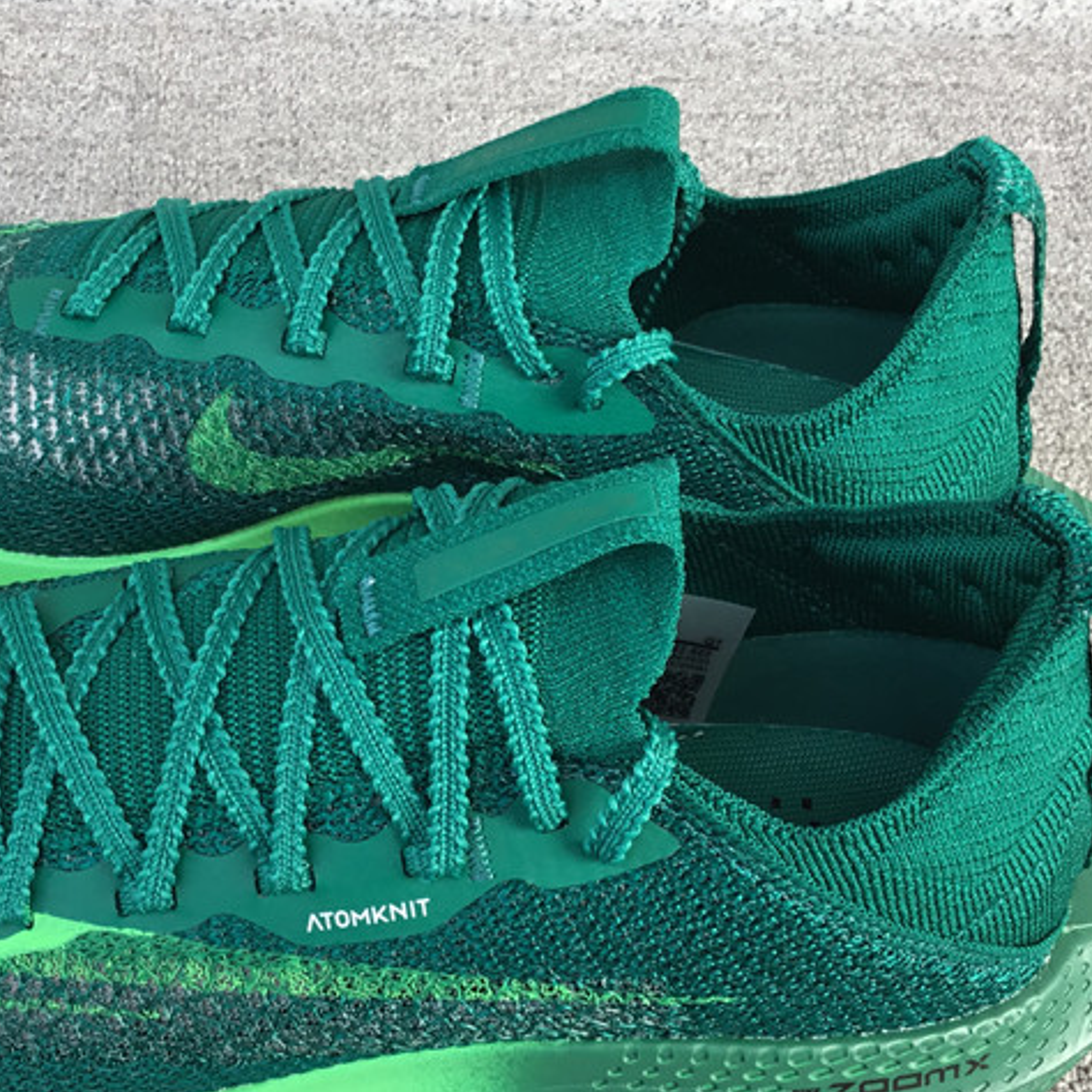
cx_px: 410
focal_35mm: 52
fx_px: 1856
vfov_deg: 32.7
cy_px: 644
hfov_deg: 32.6
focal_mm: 3.3
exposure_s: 1/100
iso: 32
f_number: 2.4
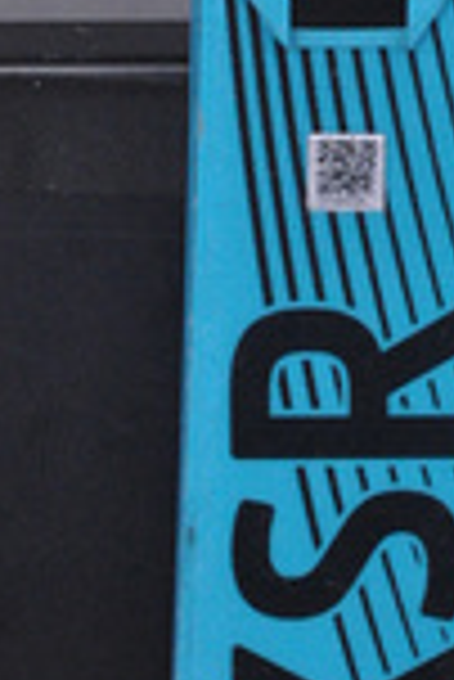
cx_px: 555
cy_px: 315
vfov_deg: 5.8
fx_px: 6737
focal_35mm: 357
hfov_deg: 3.9
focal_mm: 80
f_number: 9.5
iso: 3200
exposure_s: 1/125
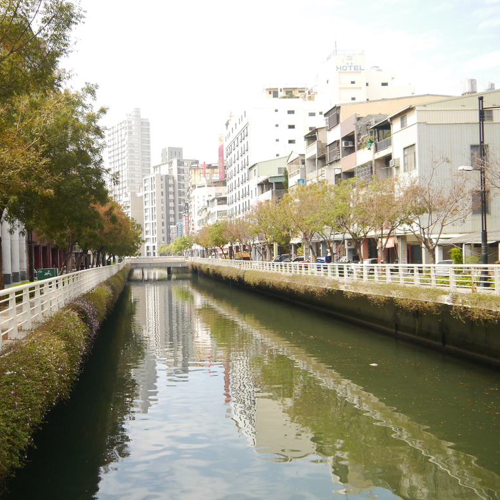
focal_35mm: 37
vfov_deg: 44.9
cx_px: 153
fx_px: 605
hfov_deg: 44.0
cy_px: 255
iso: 200
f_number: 3.5
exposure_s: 1/500
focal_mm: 14
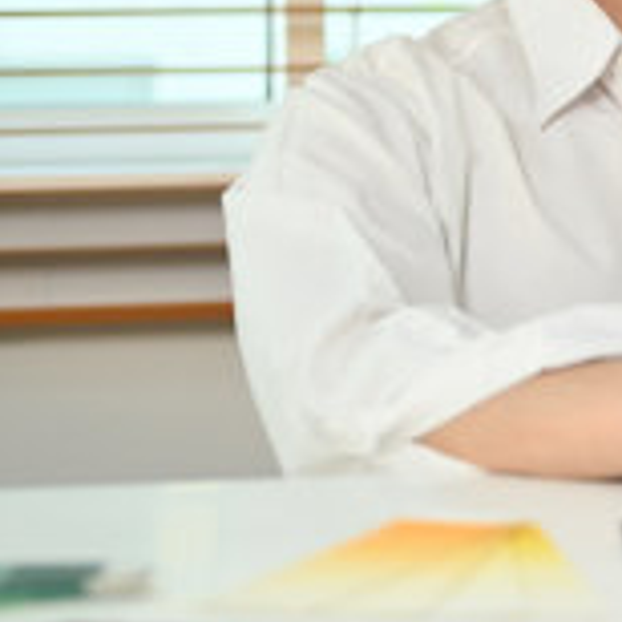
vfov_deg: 10.3
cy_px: 28
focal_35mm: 169
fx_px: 3436
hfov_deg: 9.9
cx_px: 1002
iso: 500
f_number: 1.8
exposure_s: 1/500
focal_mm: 50
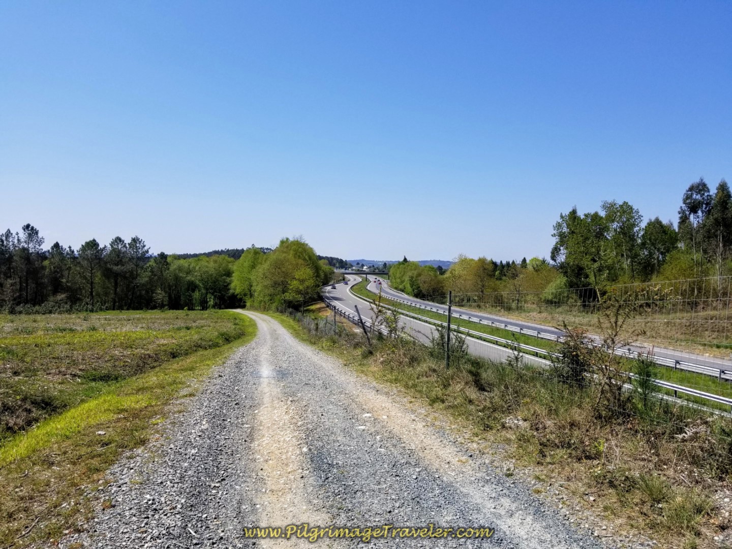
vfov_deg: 53.1
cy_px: 274
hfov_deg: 67.3
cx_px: 366
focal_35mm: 26
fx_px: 550
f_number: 1.7
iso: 50
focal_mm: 4.3
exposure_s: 1/3112
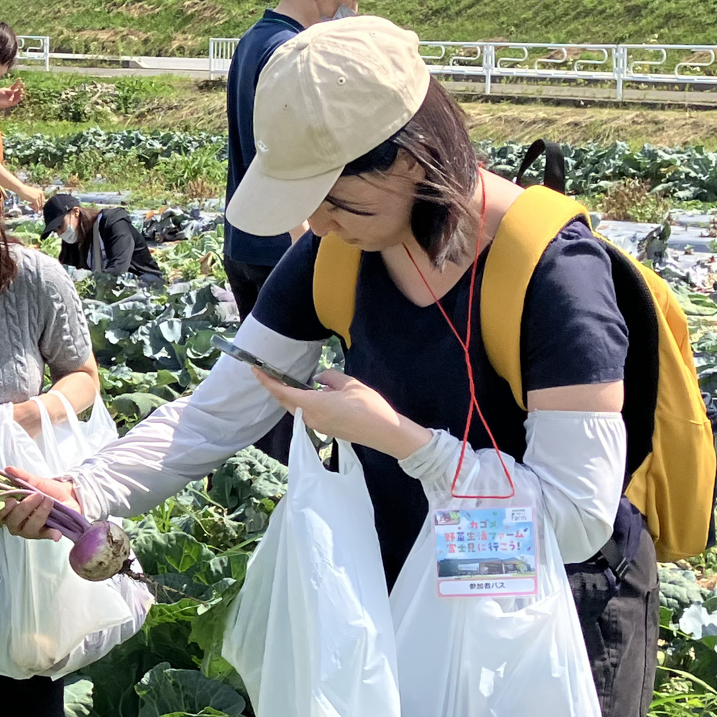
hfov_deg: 17.7
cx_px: -215
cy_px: 488
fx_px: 2156
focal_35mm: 92
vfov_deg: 18.8
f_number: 1.8
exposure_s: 1/1429
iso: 32
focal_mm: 3.99
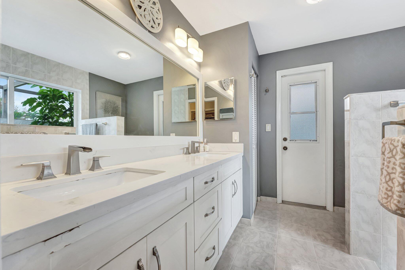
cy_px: 135
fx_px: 168
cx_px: 202
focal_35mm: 15
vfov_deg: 77.7
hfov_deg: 100.8
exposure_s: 1/15
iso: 500
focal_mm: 14.9
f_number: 8
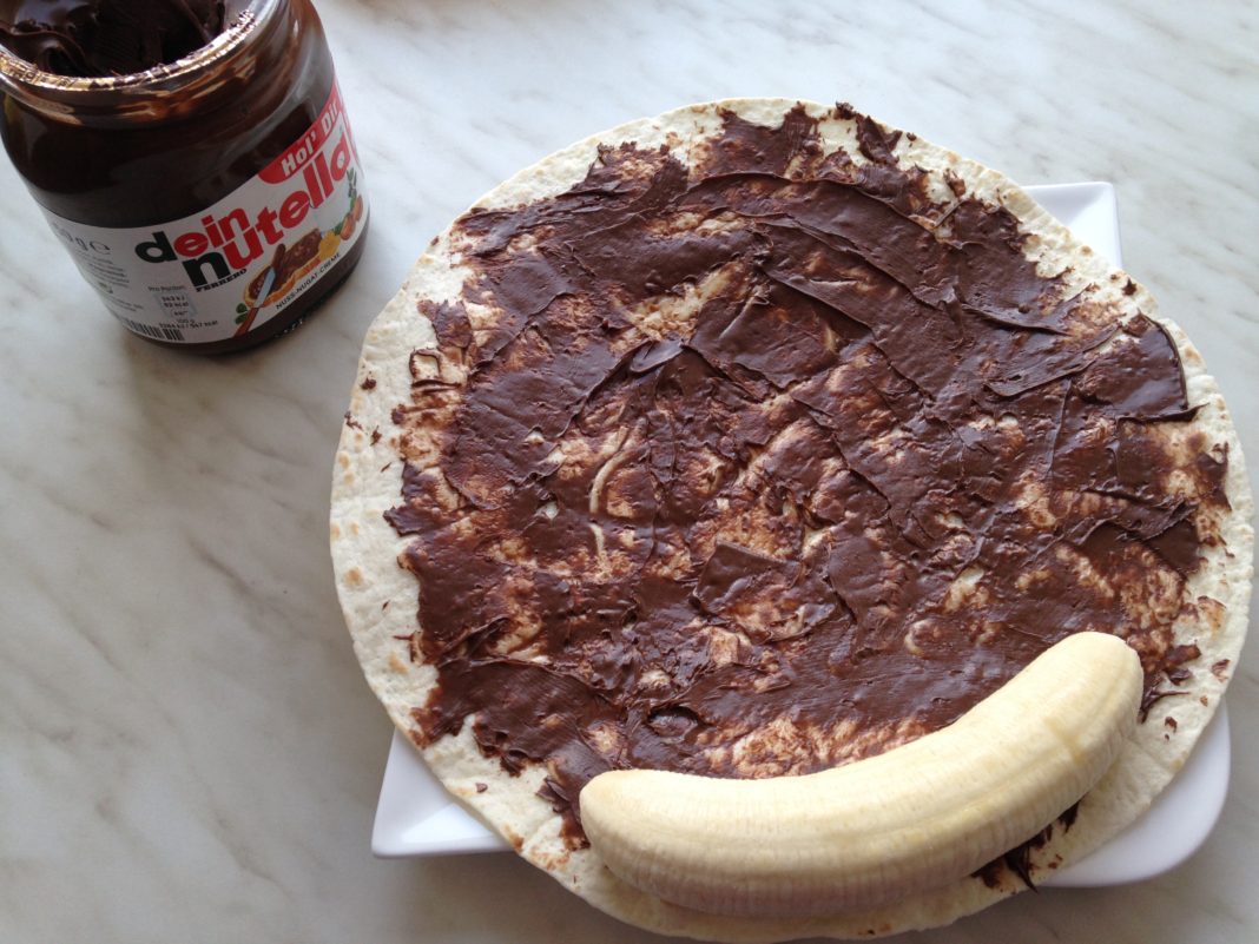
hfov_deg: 55.4
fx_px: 1200
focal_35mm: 33
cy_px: 472
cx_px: 630
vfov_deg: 42.9
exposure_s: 1/120
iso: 50
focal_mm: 4.12
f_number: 2.4
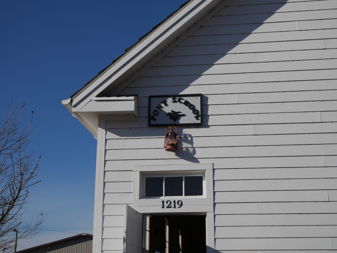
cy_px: 126
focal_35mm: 52
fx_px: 506
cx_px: 168
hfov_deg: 36.8
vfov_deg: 28.0
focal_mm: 26
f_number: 7.1
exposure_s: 1/1600
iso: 200
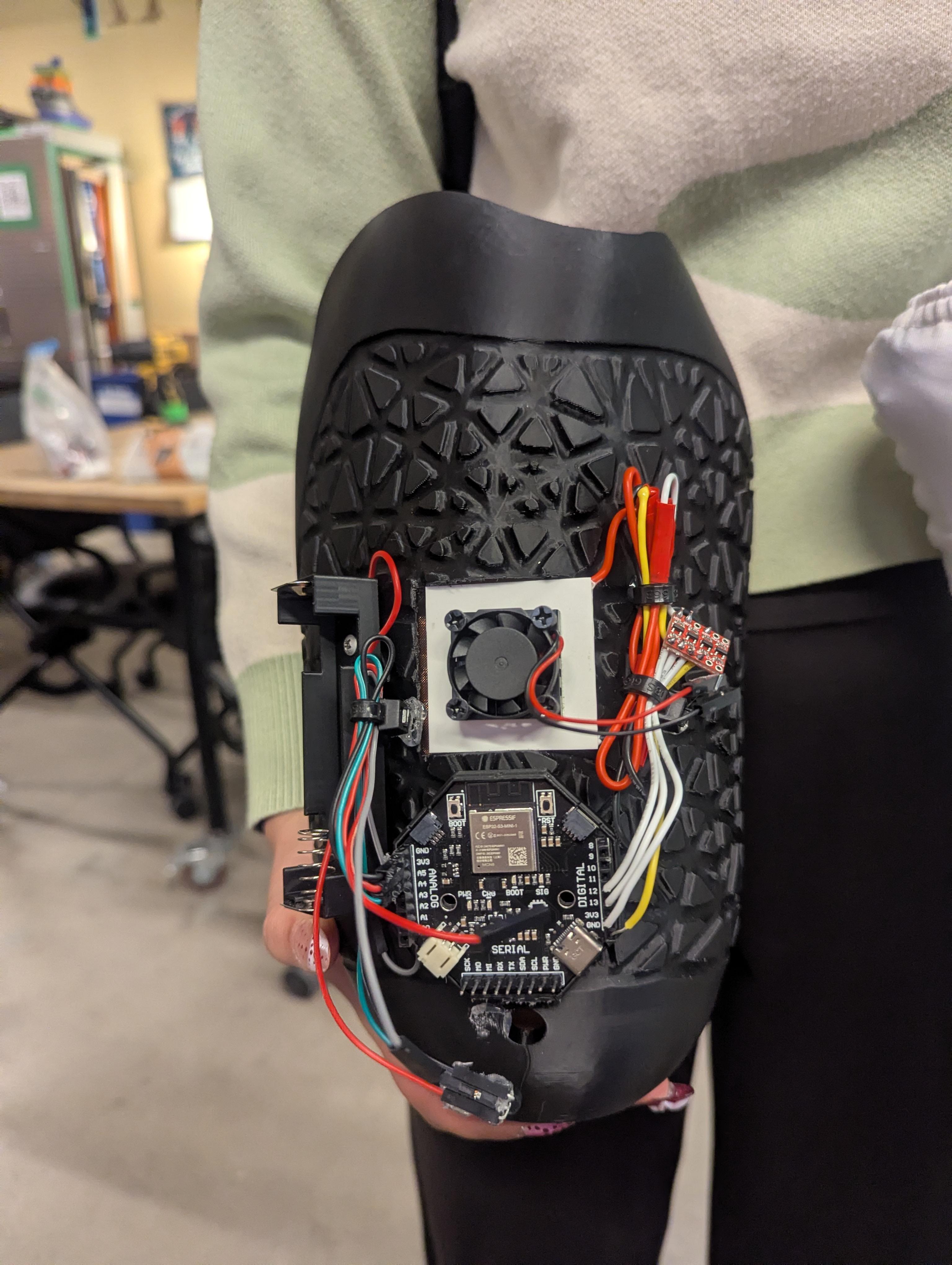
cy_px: 632
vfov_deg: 71.5
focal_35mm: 24
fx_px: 878
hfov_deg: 56.9
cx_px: 476
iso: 1000
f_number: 1.85
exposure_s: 1/120
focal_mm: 6.81
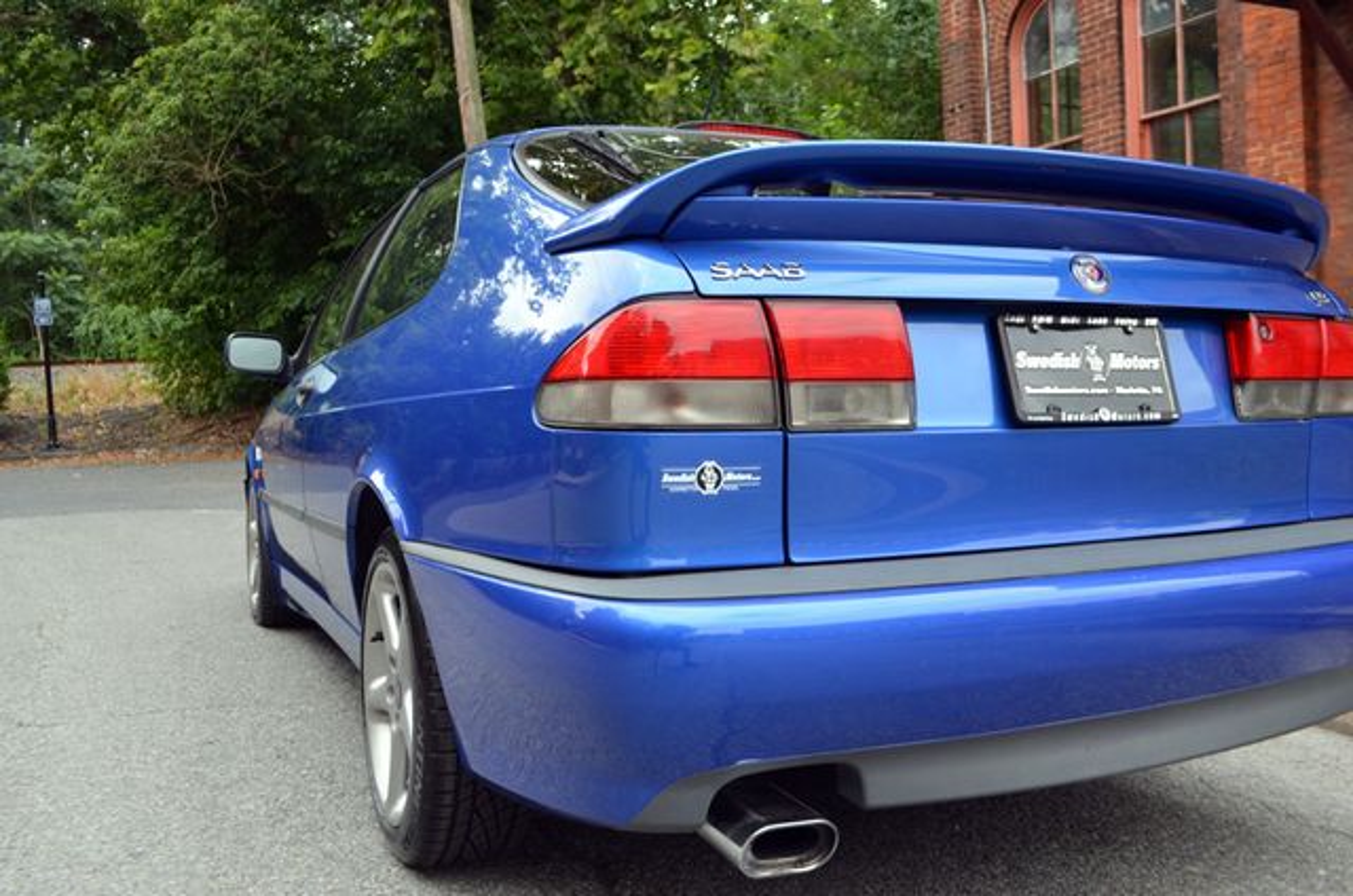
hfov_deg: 57.3
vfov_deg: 39.8
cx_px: 676
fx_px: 1238
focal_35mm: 33
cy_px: 448
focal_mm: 22
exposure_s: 1/125
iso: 200
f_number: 5.6
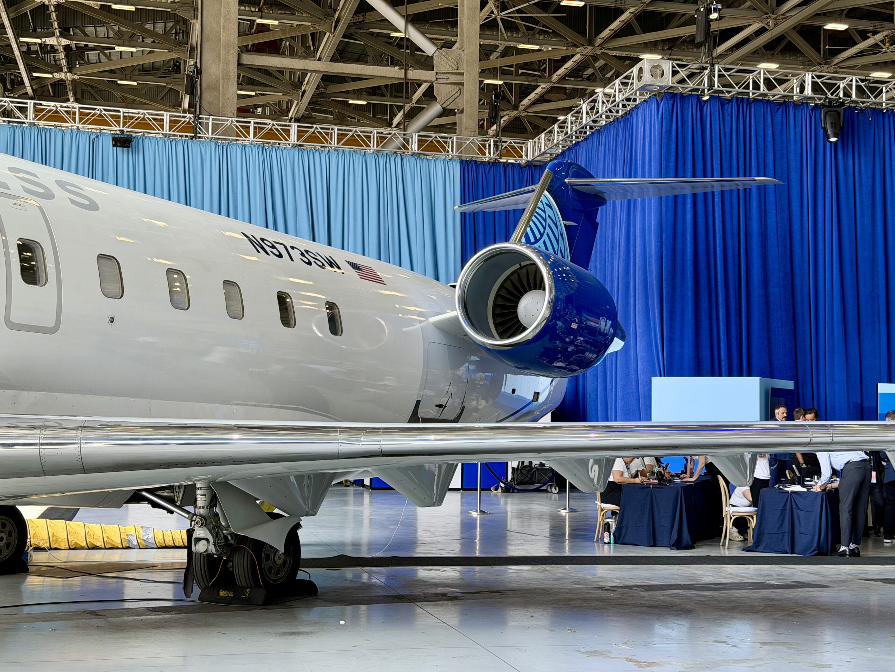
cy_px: 336
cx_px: 448
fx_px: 1241
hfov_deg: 39.7
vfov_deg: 30.3
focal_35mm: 48
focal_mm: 6.76
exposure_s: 1/429
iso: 64
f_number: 1.78
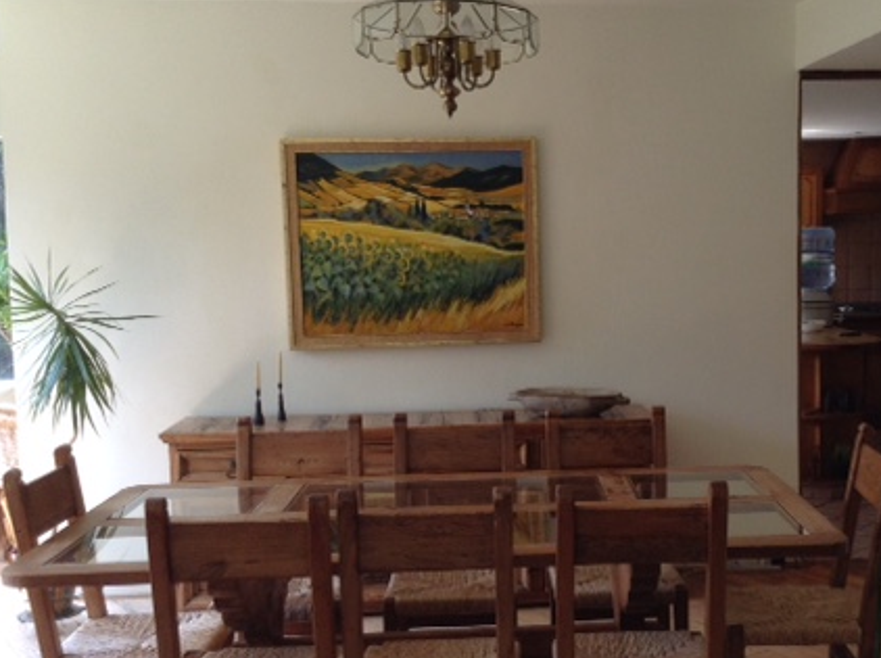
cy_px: 328
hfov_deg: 37.8
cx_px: 595
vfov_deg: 29.0
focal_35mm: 50
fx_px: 1270
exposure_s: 1/120
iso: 50
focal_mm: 3.3
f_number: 2.4
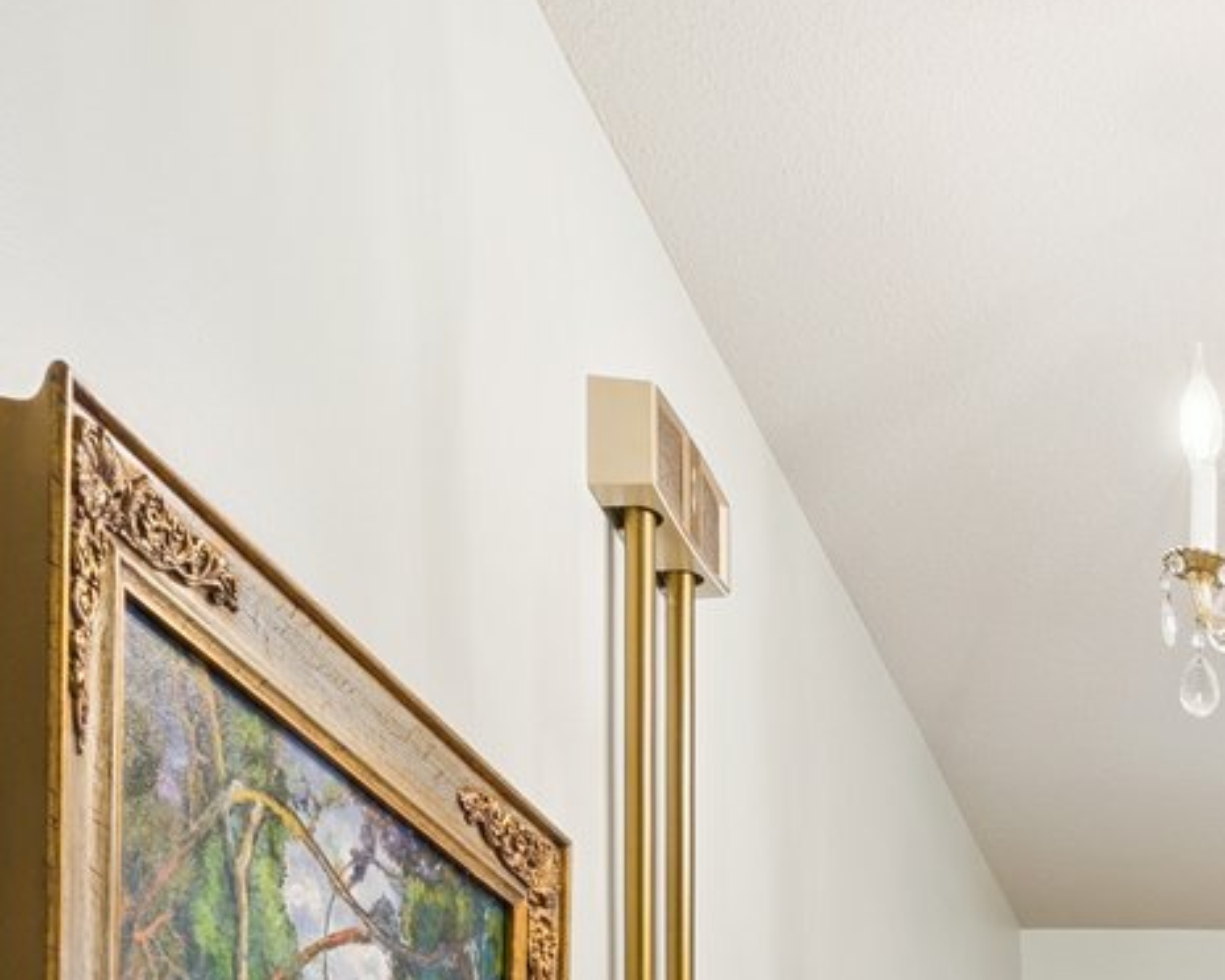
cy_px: 1656
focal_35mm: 63
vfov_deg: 19.4
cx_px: 1454
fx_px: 2293
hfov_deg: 26.7
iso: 200
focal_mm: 15.3
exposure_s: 1/15
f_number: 10
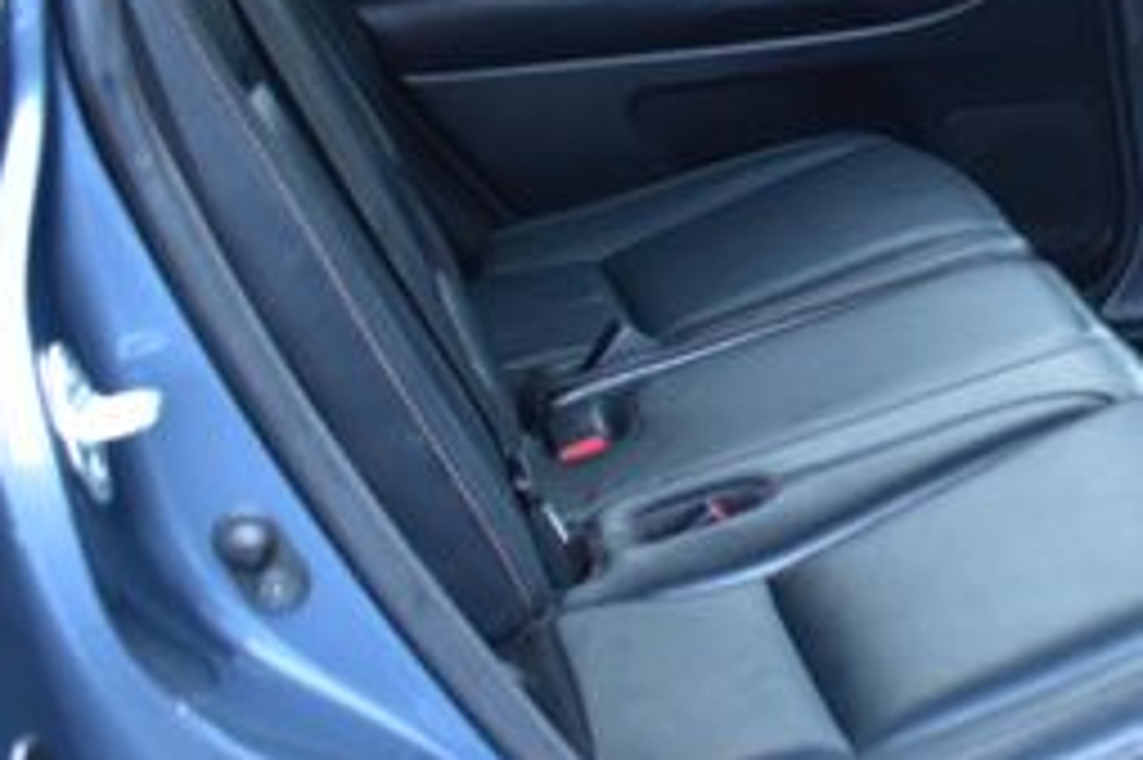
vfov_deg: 17.2
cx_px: 1359
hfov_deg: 23.5
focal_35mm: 79
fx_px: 2515
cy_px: 391
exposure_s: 1/2.5
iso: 1600
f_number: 3.8
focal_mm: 21
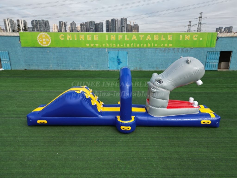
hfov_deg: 71.6
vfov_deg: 56.8
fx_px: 164
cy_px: 89
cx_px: 118
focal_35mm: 24
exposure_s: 1/2500
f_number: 1.7
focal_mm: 6.72
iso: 110
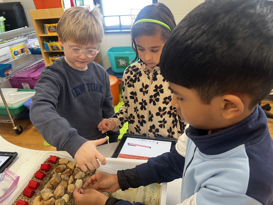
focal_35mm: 26
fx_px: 205
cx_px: 136
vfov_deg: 53.1
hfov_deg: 67.3
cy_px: 102
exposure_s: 1/60
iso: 200
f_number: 1.5
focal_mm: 5.7
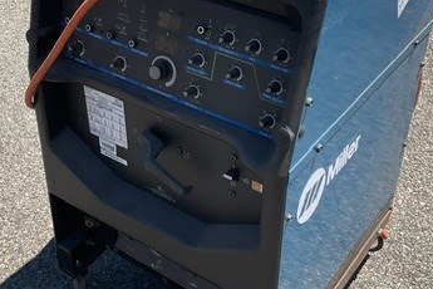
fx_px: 674
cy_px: 99
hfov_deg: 35.5
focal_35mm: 56
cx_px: 177
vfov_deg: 24.1
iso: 16
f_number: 1.8
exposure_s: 1/1311
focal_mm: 3
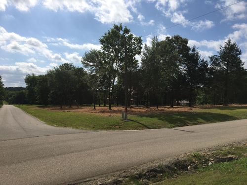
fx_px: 207
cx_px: 124
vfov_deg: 48.2
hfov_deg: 61.7
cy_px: 92
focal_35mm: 29
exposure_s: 1/5128
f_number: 2.2
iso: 25
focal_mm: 4.15
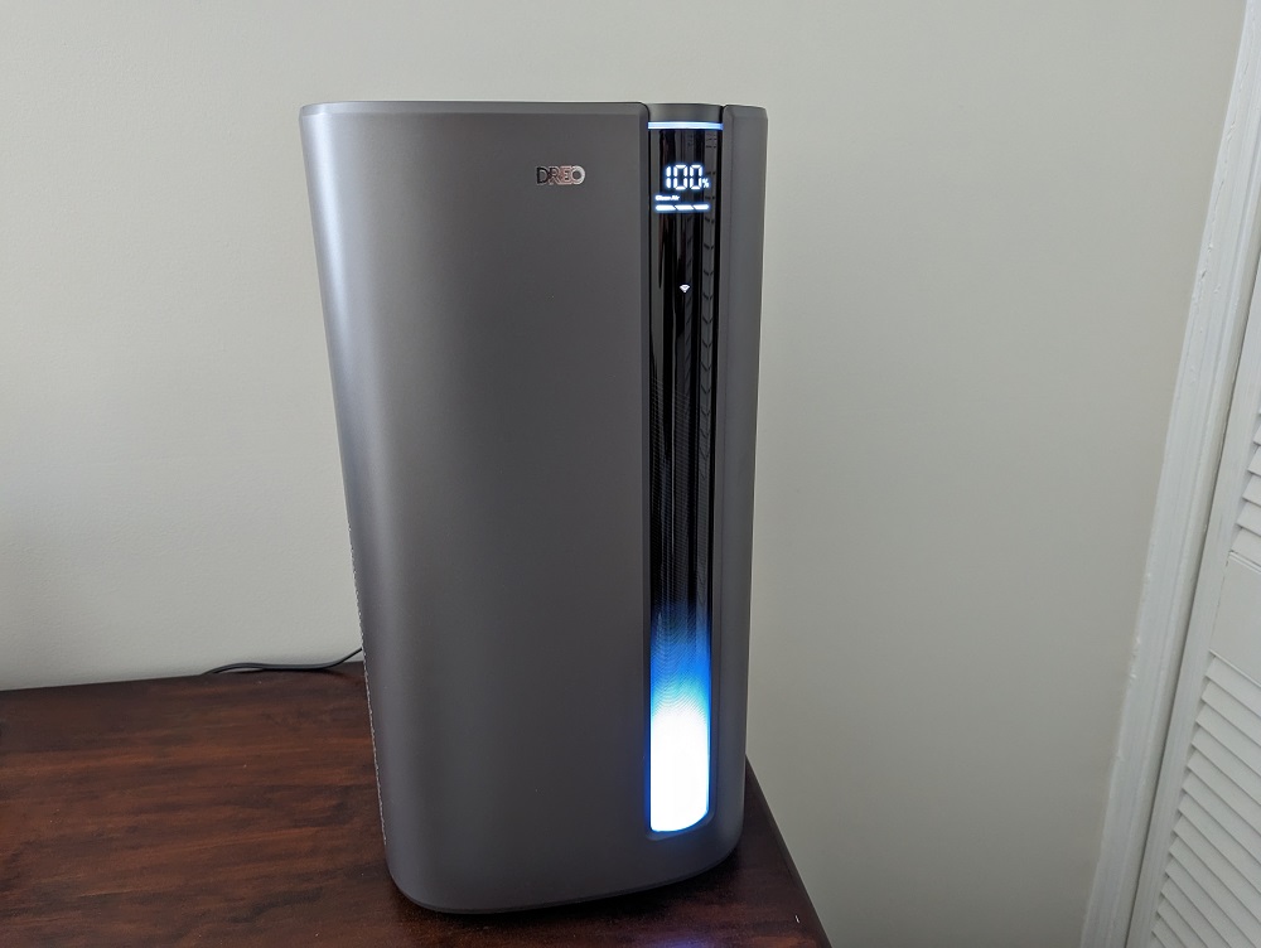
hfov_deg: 71.5
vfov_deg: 56.9
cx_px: 630
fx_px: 875
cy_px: 474
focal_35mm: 24
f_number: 1.85
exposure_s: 1/23.8
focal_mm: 6.81
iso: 228
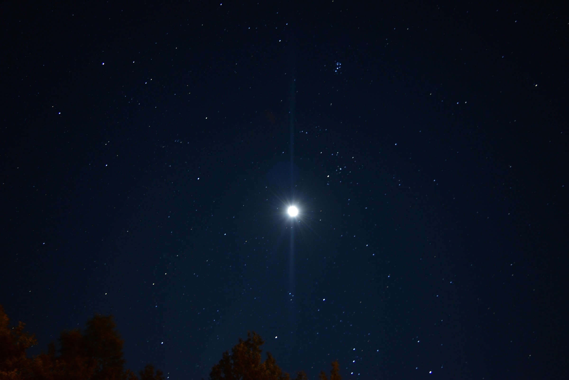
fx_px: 427
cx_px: 284
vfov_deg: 47.9
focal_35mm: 27
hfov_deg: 67.4
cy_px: 190
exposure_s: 30
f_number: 3.5
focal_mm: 18
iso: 800
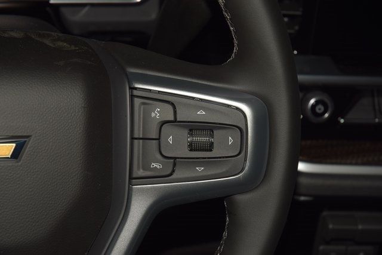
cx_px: 191
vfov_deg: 13.0
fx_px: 1114
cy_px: 128
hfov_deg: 19.5
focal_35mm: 105
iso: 100
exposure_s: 1/125
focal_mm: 70
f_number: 8
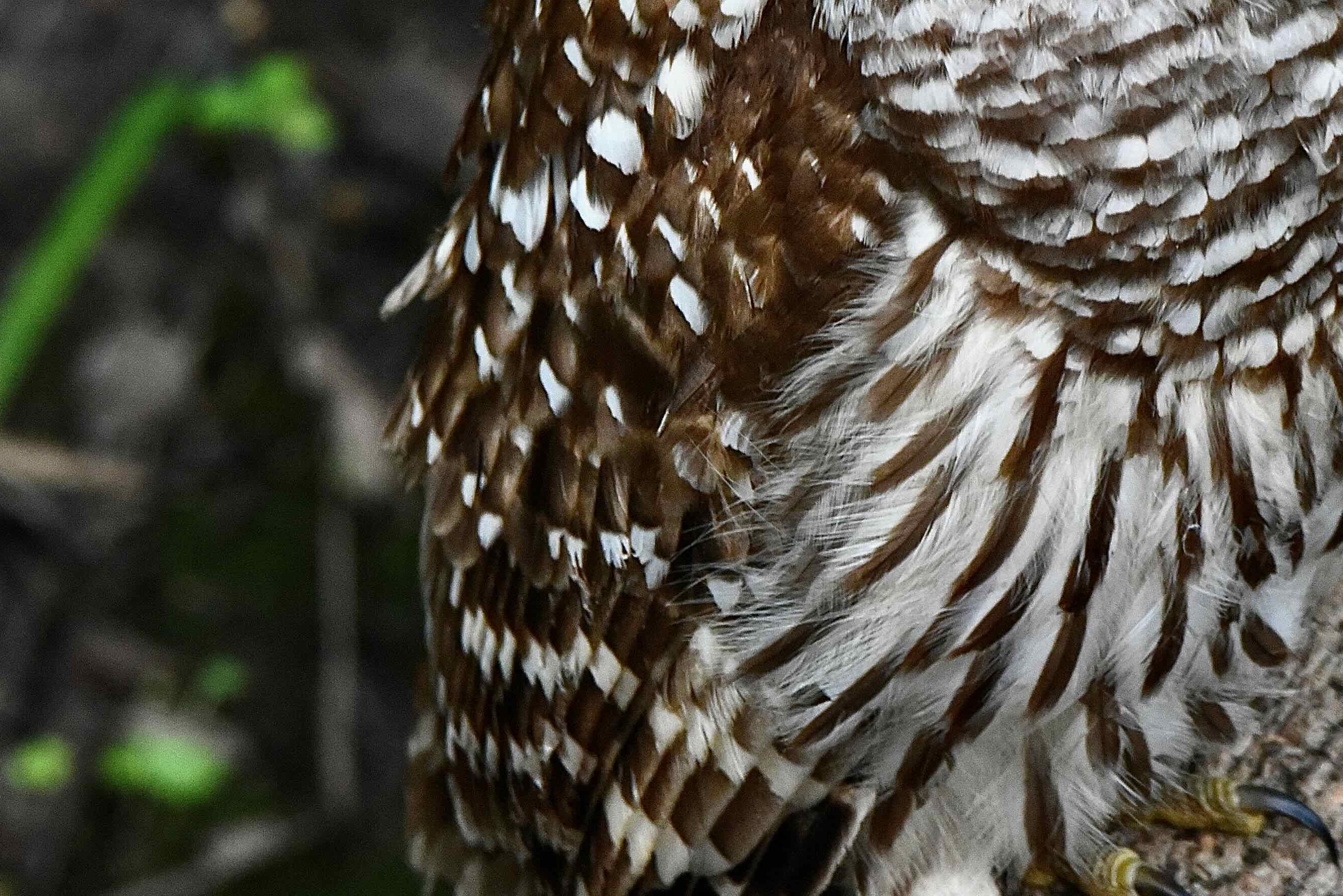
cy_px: 93
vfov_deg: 1.5
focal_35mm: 926
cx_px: 663
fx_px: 34554
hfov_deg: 2.2
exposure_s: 1/40
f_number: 10
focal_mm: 460
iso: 3200
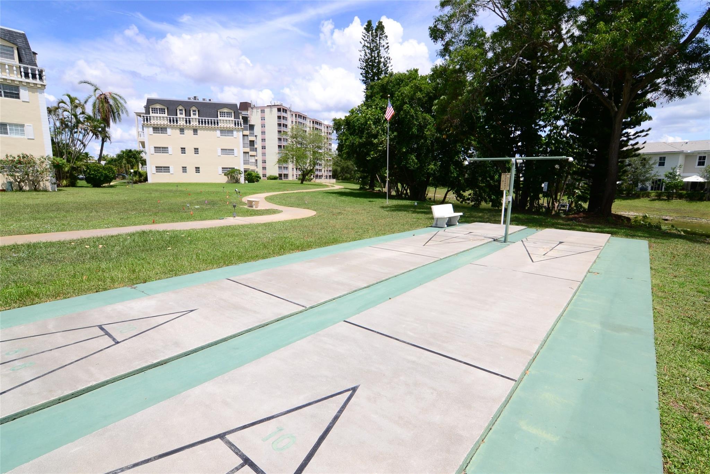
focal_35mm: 16
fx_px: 325
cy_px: 237
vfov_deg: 72.0
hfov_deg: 95.0
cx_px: 355
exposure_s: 1/320
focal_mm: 11
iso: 360
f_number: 14
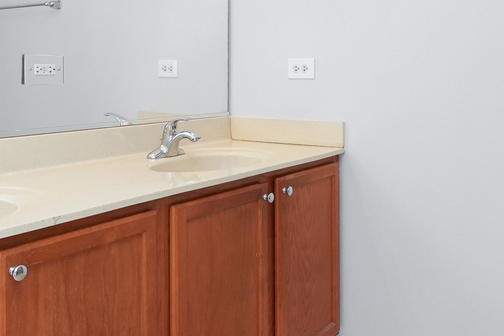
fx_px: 574
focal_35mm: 41
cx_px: 297
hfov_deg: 47.2
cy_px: 64
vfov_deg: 31.8
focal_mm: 13
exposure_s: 1/60
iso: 2000
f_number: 11
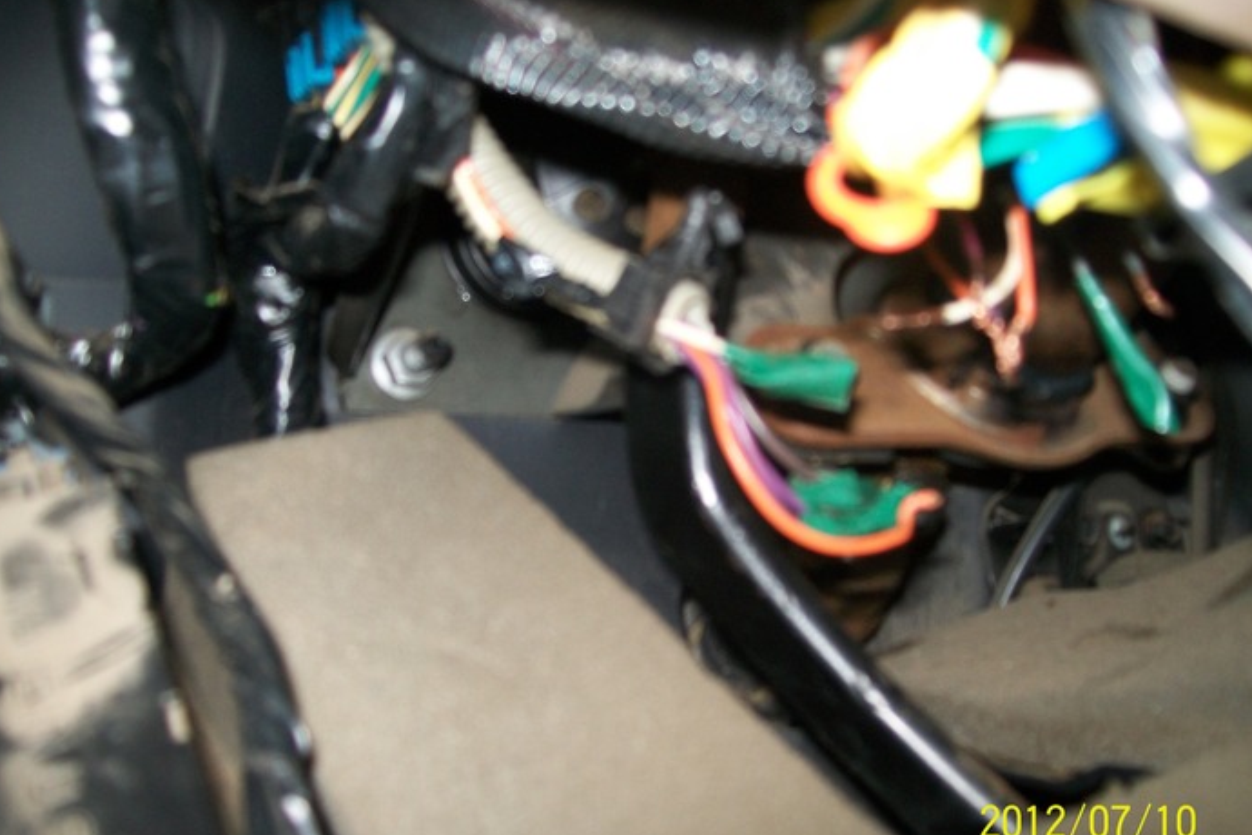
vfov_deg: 35.0
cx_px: 626
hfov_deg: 50.7
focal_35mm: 38
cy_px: 453
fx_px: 1321
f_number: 2.7
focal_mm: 6
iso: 80
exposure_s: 1/30
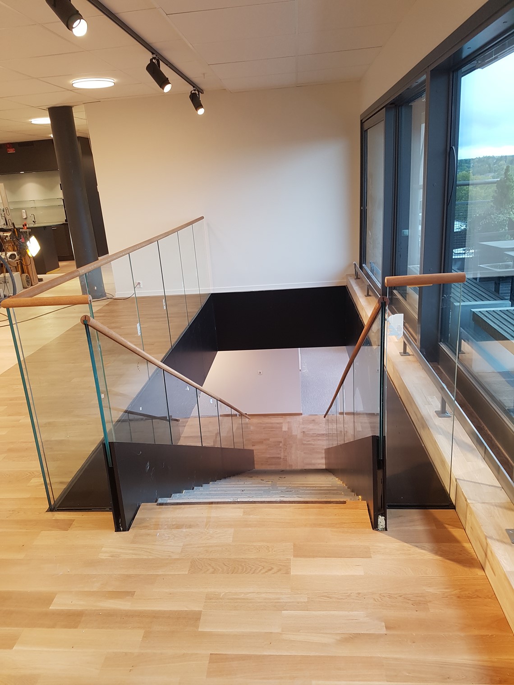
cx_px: 257
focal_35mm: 26
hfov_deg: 53.1
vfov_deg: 67.3
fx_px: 515
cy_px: 342
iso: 80
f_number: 1.7
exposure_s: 1/50
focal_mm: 4.2
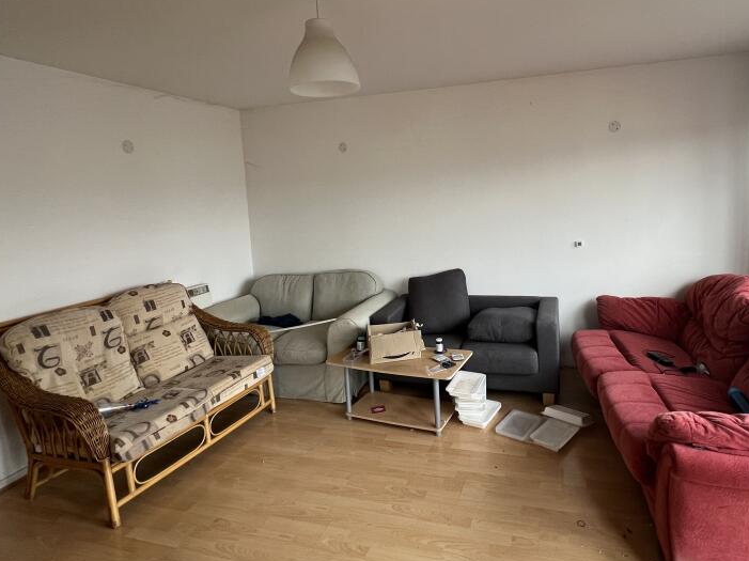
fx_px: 411
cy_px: 232
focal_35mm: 19
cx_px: 436
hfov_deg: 84.0
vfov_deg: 68.1
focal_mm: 1.57
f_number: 1.8
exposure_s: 1/99
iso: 100
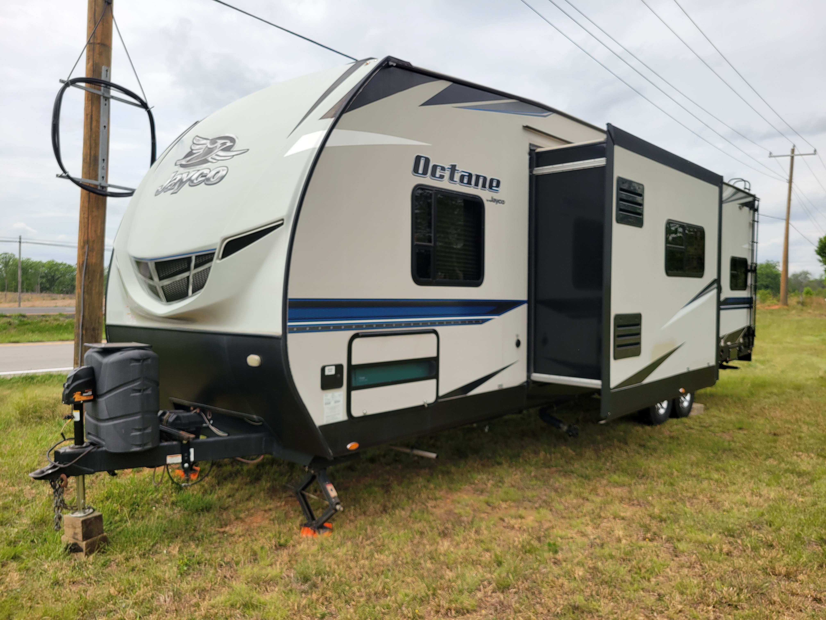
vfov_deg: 53.1
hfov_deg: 67.3
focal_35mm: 26
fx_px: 620
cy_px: 310
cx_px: 413
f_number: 1.8
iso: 40
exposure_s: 1/2175
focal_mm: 5.4
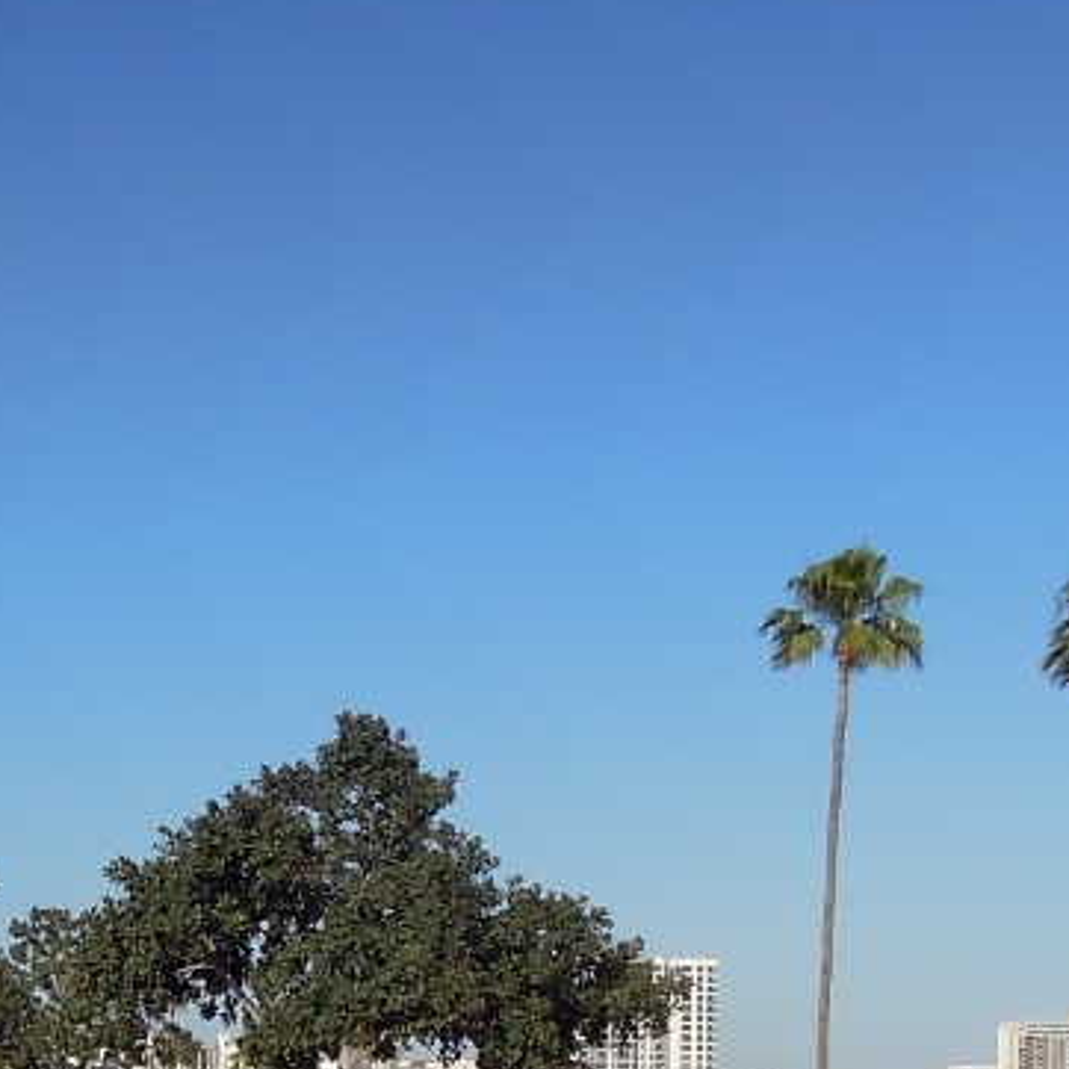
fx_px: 2620
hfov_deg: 22.4
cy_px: 927
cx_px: 74
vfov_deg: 22.6
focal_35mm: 75
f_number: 4.5
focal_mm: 4.3
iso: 160
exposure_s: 1/1600
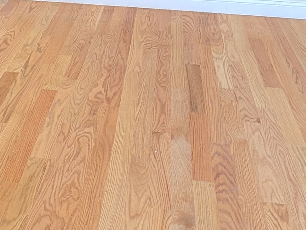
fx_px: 469
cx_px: 90
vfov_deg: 20.6
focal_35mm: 53
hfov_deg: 35.6
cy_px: -169
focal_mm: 2.23
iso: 82
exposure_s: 1/30
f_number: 1.95
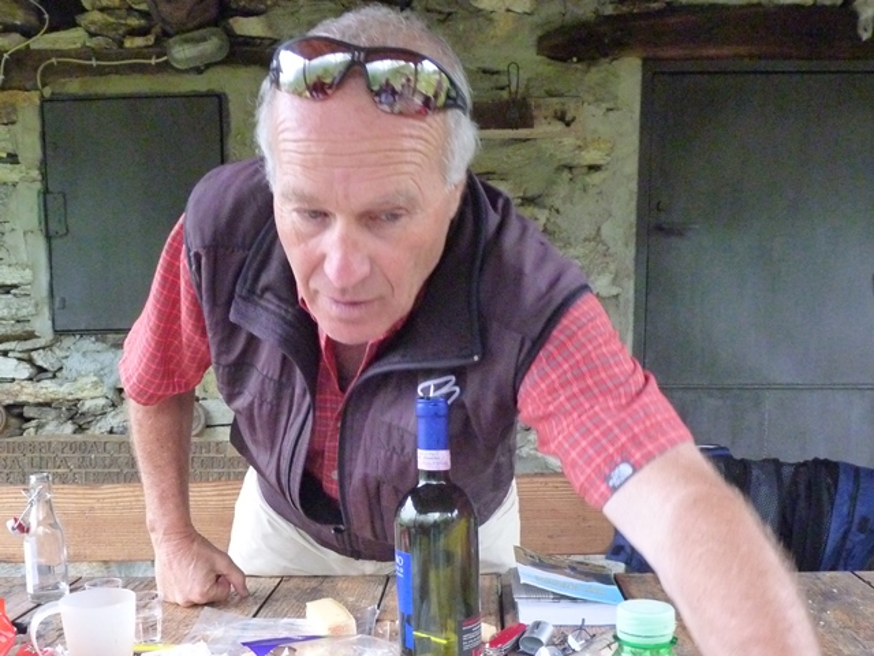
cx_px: 437
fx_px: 682
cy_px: 328
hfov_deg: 65.3
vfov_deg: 51.4
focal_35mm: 27
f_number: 2.8
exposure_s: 1/40
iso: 800
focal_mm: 4.8
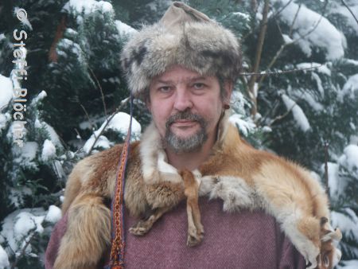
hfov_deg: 13.7
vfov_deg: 10.3
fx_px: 1490
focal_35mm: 144
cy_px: 134
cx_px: 179
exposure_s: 1/180
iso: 100
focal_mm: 36.53
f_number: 3.5
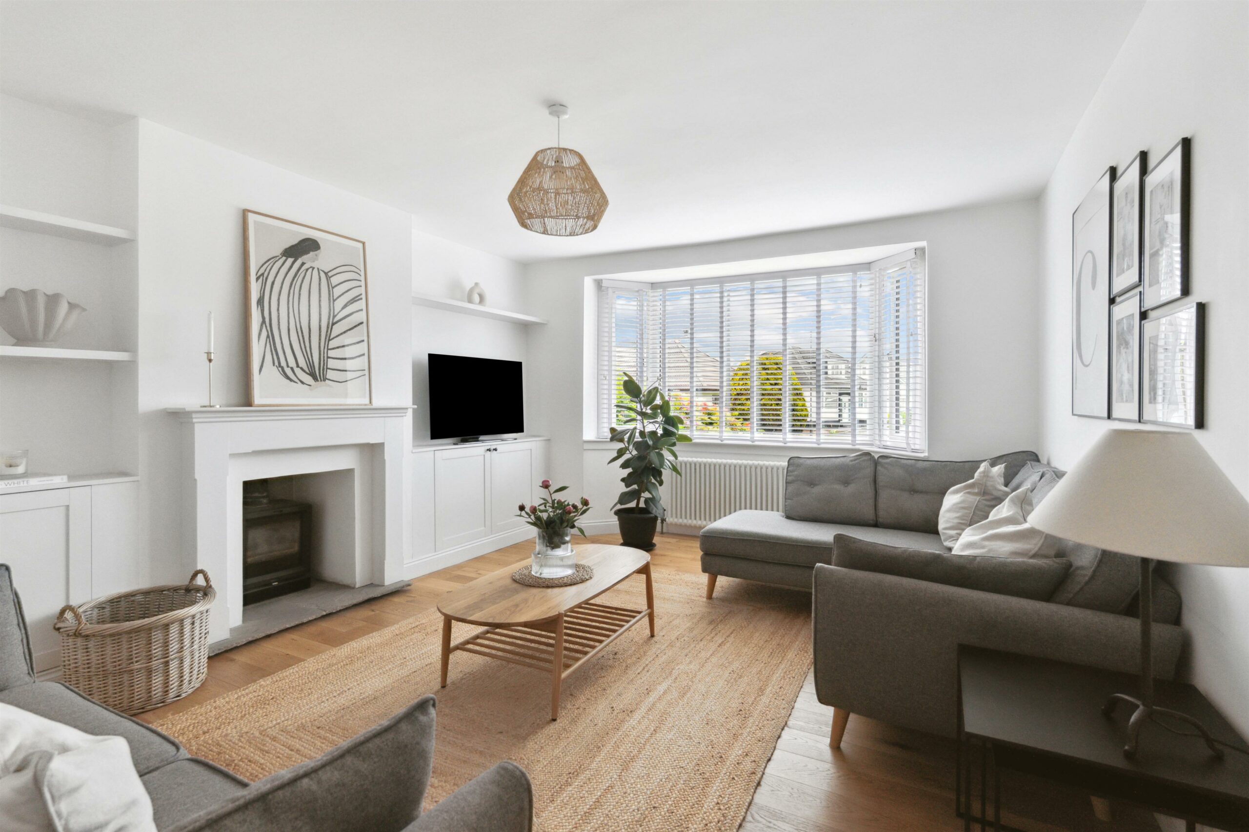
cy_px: 416
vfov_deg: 70.4
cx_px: 624
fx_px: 590
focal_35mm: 17
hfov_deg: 93.3
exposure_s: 1/100
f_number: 8
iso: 400
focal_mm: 16
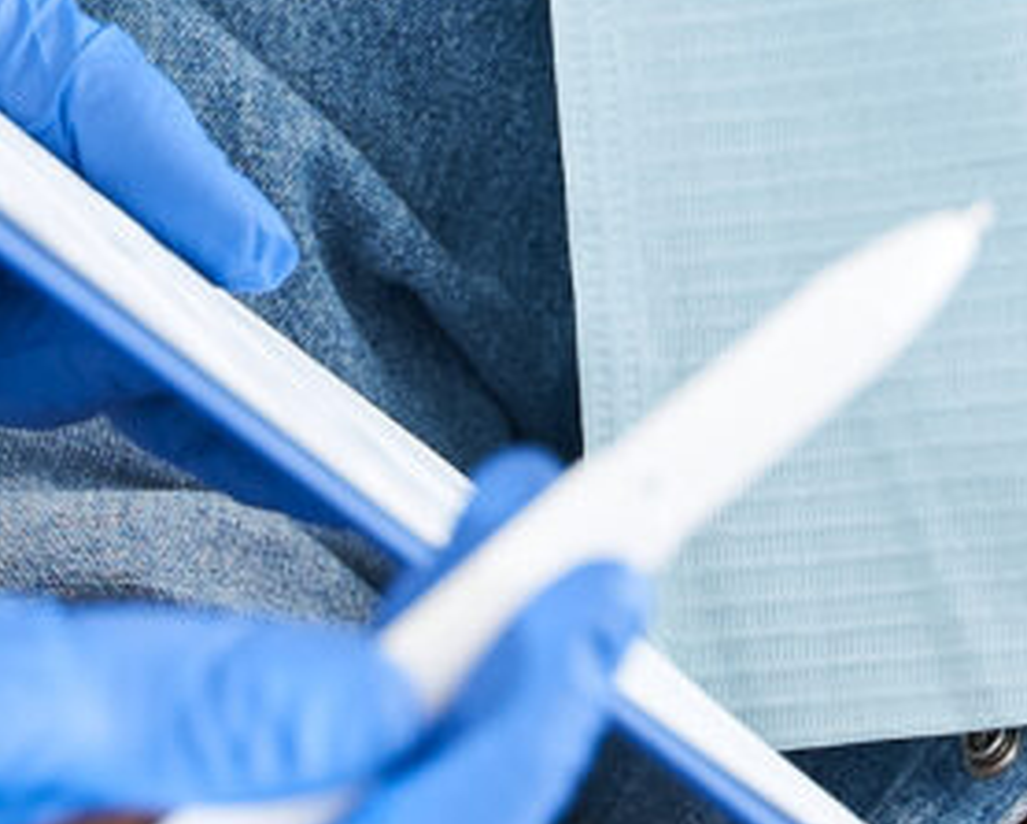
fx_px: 12353
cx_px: 558
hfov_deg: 4.8
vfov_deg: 3.8
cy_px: -892
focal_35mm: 406
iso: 125
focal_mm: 47
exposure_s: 1/160
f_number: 3.2
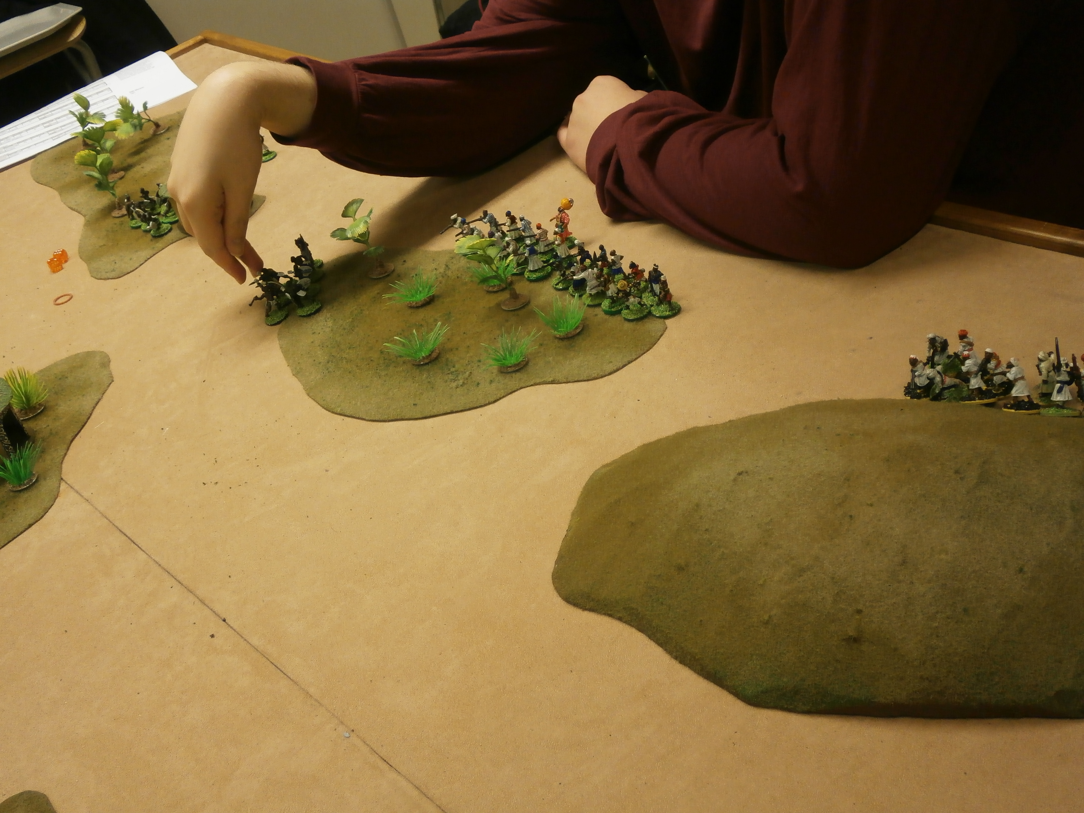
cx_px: 542
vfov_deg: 30.9
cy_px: 406
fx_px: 1472
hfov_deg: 40.4
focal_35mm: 47
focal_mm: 8.3
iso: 200
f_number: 3.4
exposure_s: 1/40
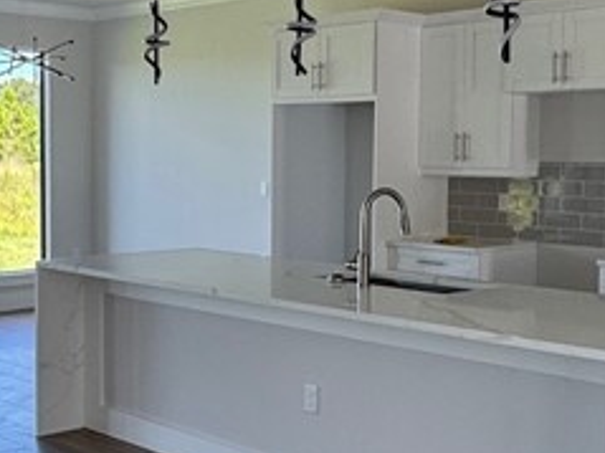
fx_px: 1048
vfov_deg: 24.4
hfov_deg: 32.1
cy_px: 202
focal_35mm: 60
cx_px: 240
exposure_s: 1/99
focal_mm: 2.22
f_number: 2.2
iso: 64
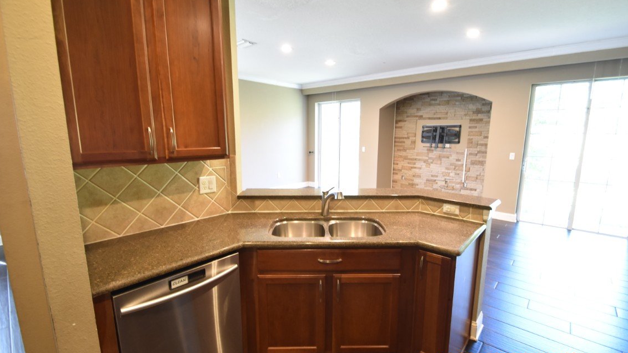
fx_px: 266
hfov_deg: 99.4
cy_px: 179
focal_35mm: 16
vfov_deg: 67.1
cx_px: 319
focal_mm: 10
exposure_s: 1/15
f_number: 3.5
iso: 800
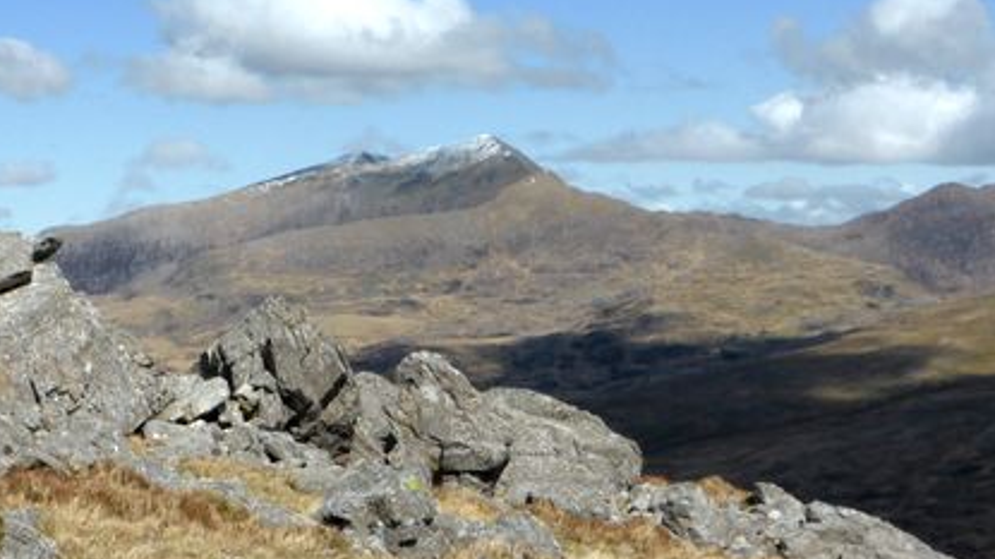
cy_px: 326
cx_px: 55
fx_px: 2215
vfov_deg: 14.4
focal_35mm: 84
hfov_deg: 24.4
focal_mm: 6.9
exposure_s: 1/1600
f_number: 3.9
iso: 100
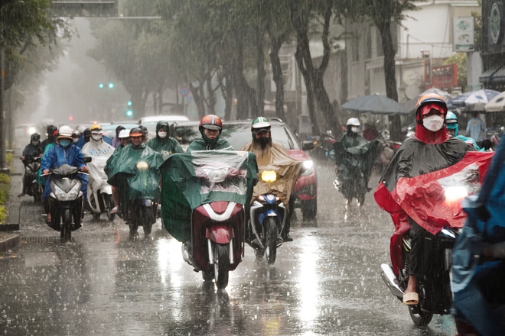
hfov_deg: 14.8
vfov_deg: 9.9
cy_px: 168
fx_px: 1950
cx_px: 252
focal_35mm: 139
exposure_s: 1/160
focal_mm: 51.14
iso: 500
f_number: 4
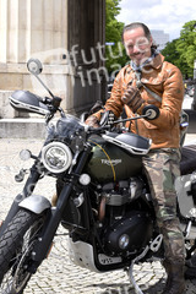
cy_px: 127
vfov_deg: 18.6
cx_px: 126
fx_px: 898
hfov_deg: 12.4
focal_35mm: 110
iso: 320
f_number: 11
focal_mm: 66
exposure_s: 1/160
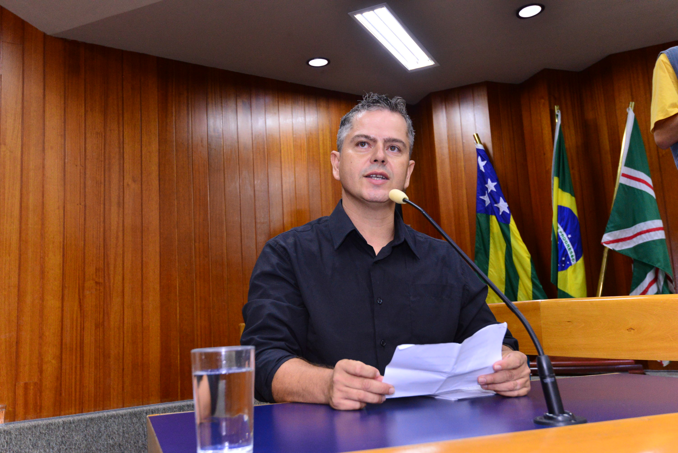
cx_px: 339
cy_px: 226
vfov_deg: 37.9
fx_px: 659
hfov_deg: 54.4
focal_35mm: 35
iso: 2500
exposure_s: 1/60
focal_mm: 35
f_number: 7.1
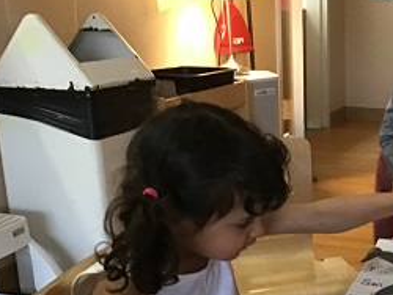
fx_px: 705
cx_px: 360
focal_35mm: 62
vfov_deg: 23.6
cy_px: 202
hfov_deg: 29.7
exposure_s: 1/20
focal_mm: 3.3
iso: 200
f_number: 2.4
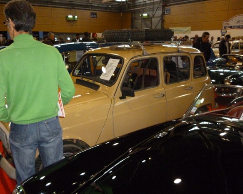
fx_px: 216
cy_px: 95
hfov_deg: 58.8
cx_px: 121
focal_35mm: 30
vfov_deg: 48.5
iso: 640
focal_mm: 5
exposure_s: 1/60
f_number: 3.1
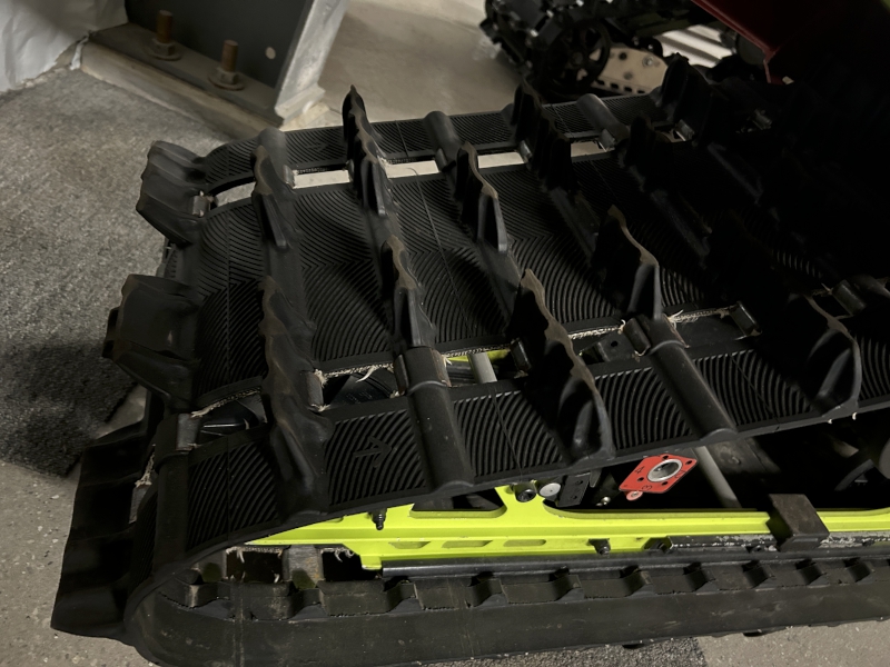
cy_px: 334
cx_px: 445
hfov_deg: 67.3
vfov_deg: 53.1
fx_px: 668
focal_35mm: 26
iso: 800
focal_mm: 5.7
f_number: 1.5
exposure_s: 1/24
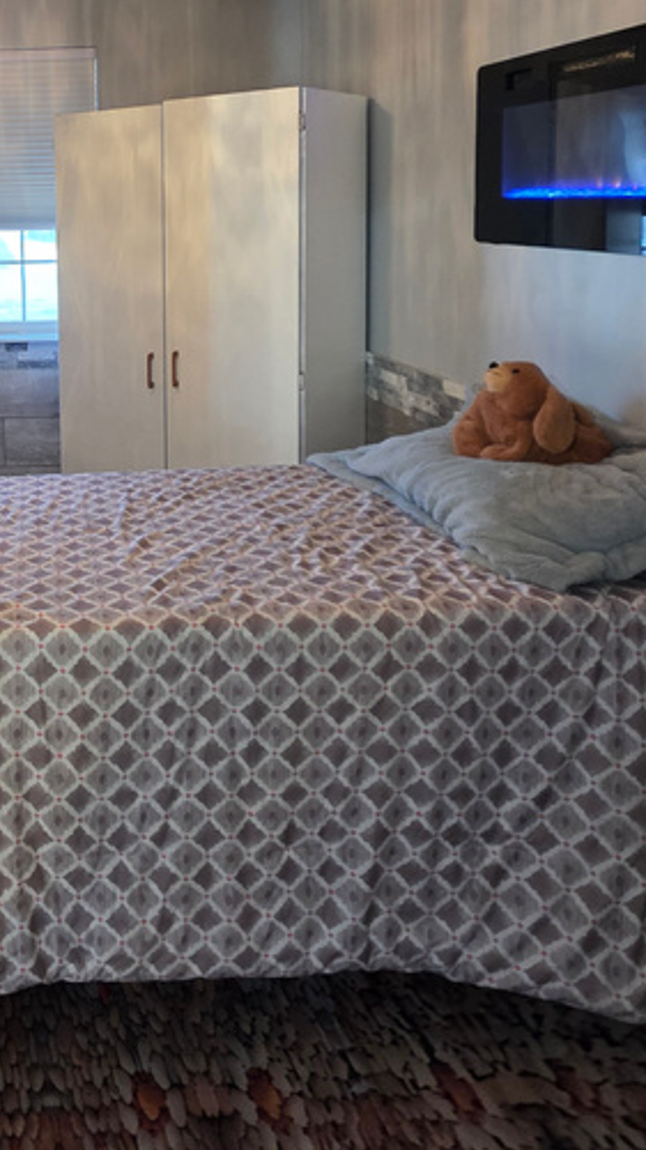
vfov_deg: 62.4
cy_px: 292
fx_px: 884
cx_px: -62
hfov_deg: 34.7
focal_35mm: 29
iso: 320
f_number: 1.9
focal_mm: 2.2
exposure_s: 1/60
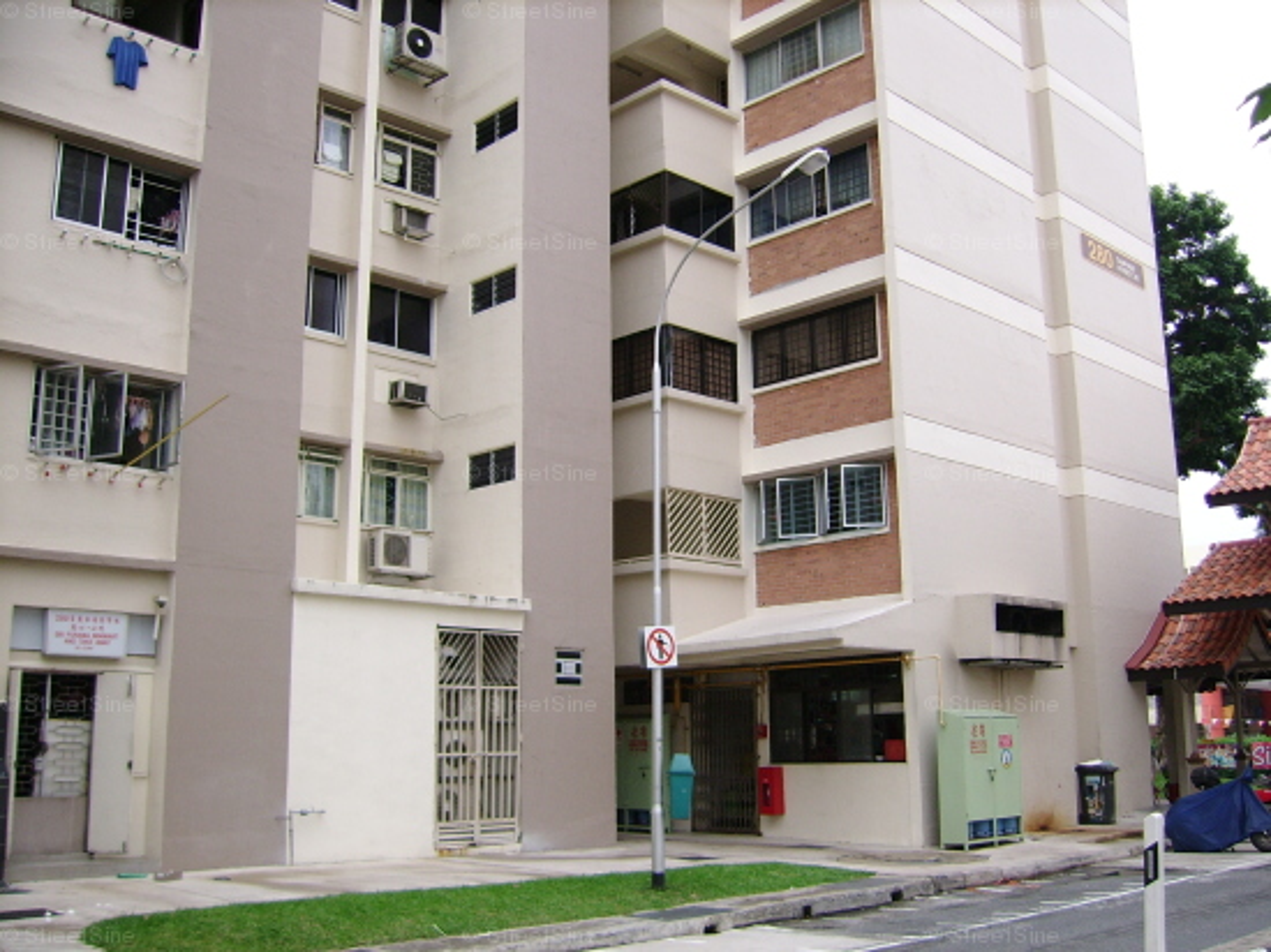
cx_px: 636
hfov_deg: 52.6
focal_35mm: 35
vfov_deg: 40.7
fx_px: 1285
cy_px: 476
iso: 100
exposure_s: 1/148
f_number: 2.8
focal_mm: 5.95
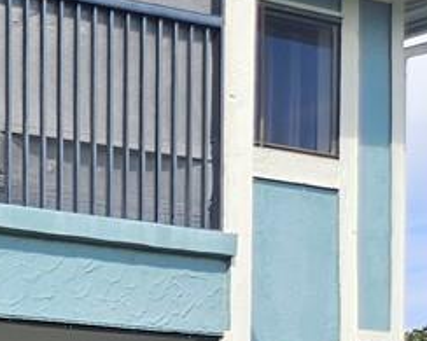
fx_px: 1857
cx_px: -719
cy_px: 689
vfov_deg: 9.7
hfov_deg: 10.5
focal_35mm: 147
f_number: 1.8
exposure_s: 1/1111
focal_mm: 5.4
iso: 25
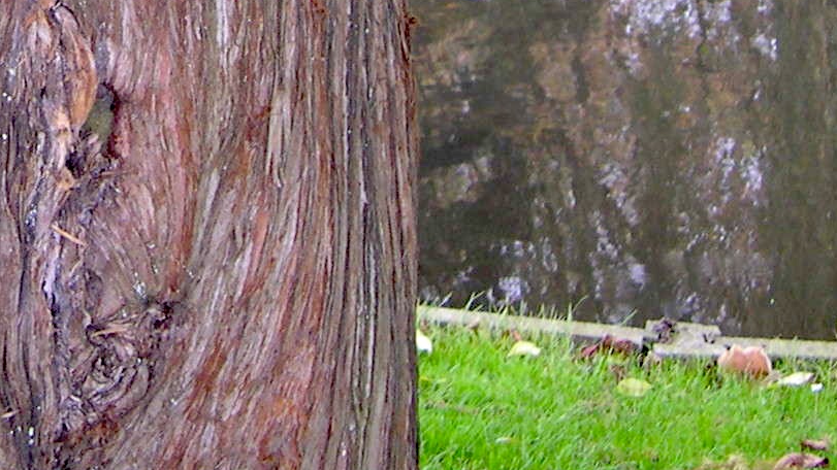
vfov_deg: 9.9
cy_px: -390
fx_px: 2574
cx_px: -100
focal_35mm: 116
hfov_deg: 17.8
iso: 100
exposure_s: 1/30
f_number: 2.8
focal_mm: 8
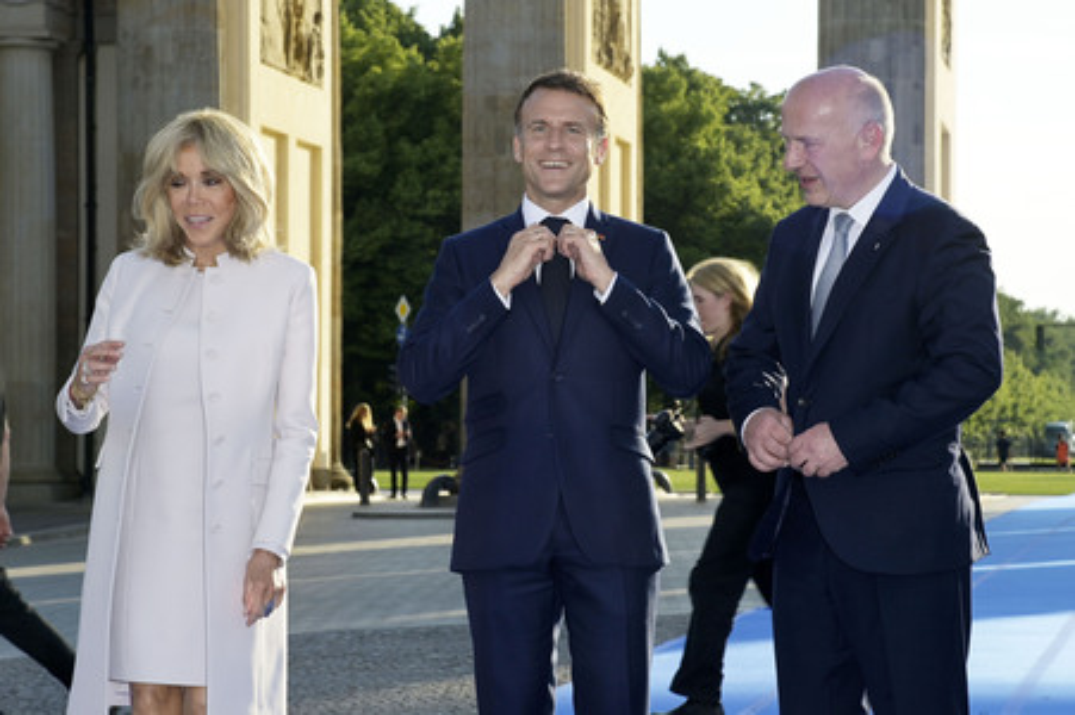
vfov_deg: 12.4
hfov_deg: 18.6
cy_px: 358
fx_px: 3282
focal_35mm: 110
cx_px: 538
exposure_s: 1/250
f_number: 11
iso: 250
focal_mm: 110
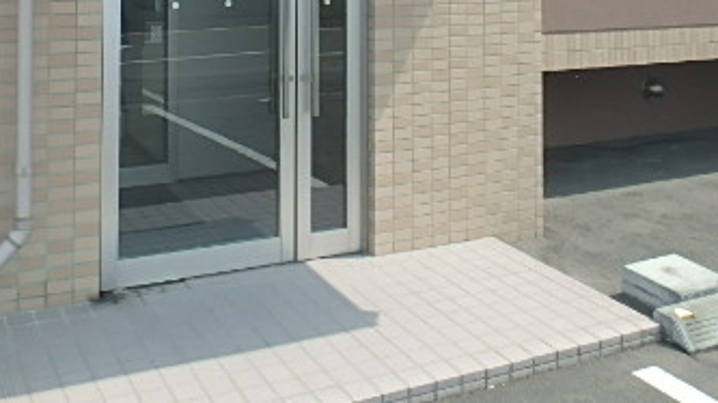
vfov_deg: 24.6
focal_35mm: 44
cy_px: -73
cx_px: 282
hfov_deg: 46.1
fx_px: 837
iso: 125
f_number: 3.5
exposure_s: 1/800
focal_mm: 3.7
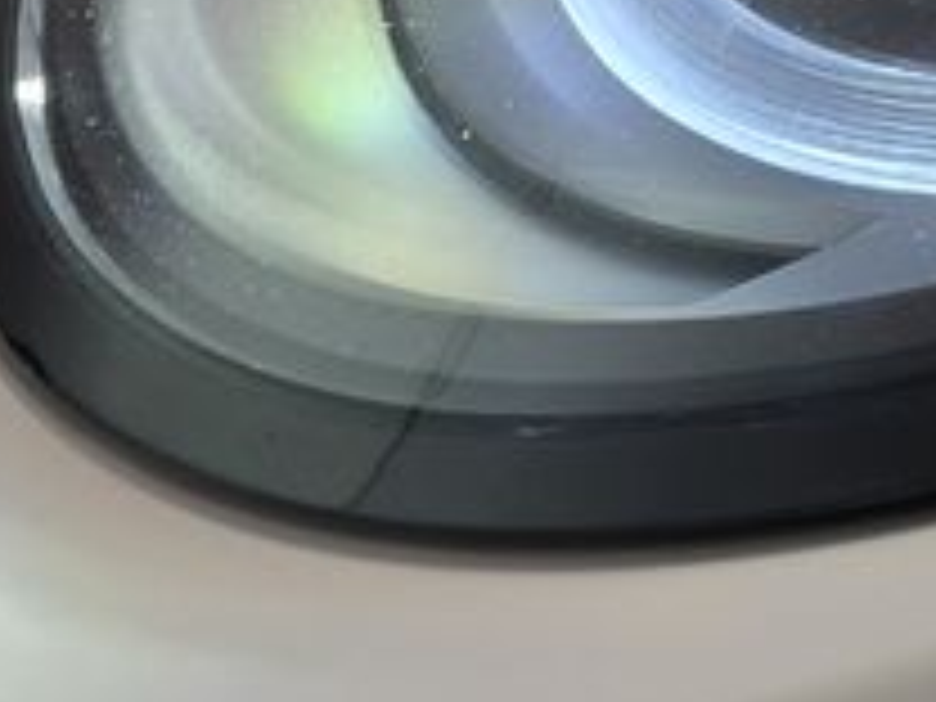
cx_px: 1665
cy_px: -711
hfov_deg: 13.4
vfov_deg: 10.3
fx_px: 3596
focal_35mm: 133
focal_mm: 6.3
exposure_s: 1/100
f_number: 1.7
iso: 80
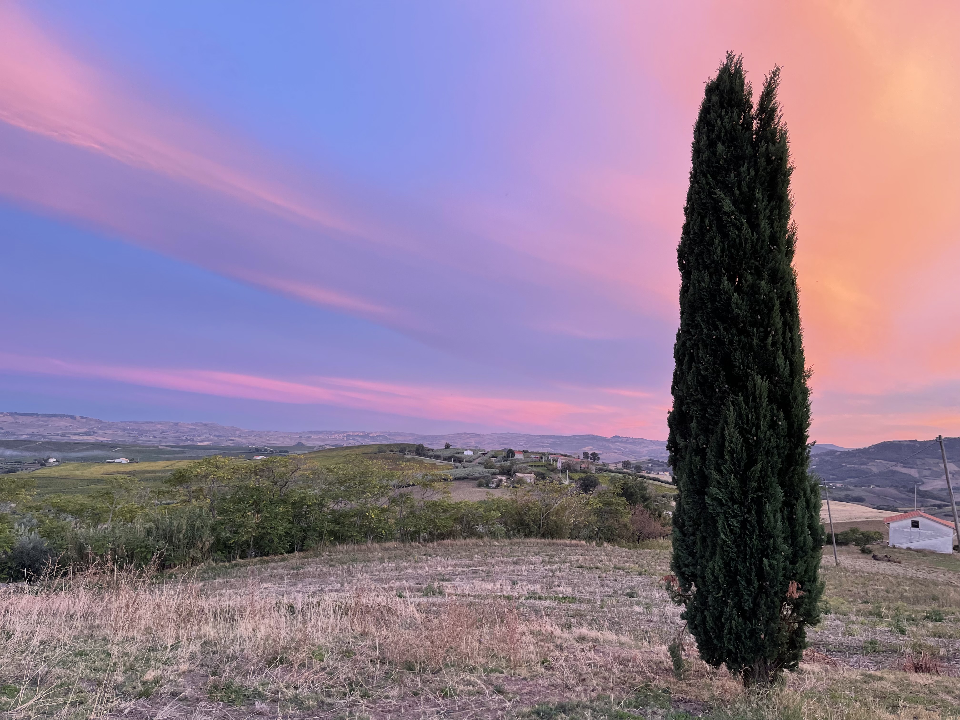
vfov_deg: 53.1
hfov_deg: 67.3
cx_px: 480
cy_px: 360
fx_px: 721
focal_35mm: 26
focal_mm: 5.1
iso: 125
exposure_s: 1/110
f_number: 1.6
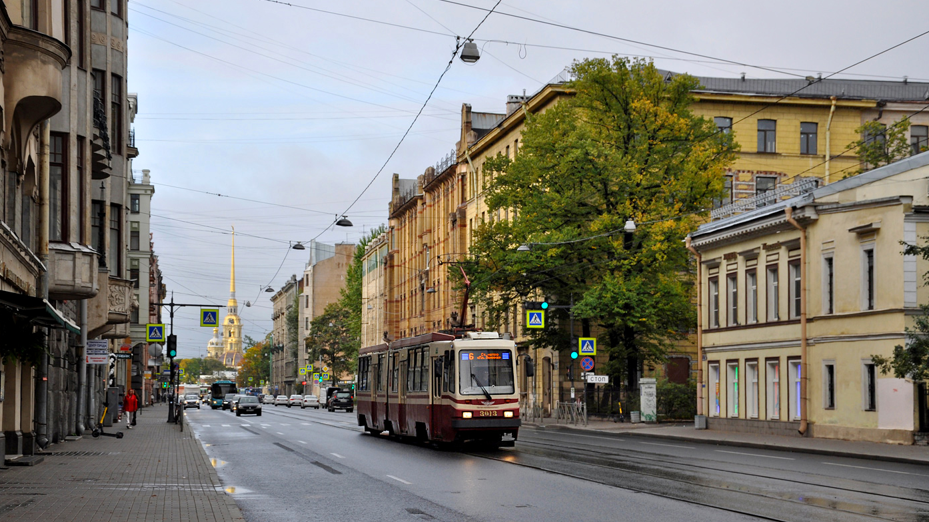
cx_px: 463
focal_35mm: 63
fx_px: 1552
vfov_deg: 19.1
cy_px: 251
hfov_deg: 33.3
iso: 200
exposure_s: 1/320
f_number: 6.3
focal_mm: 40
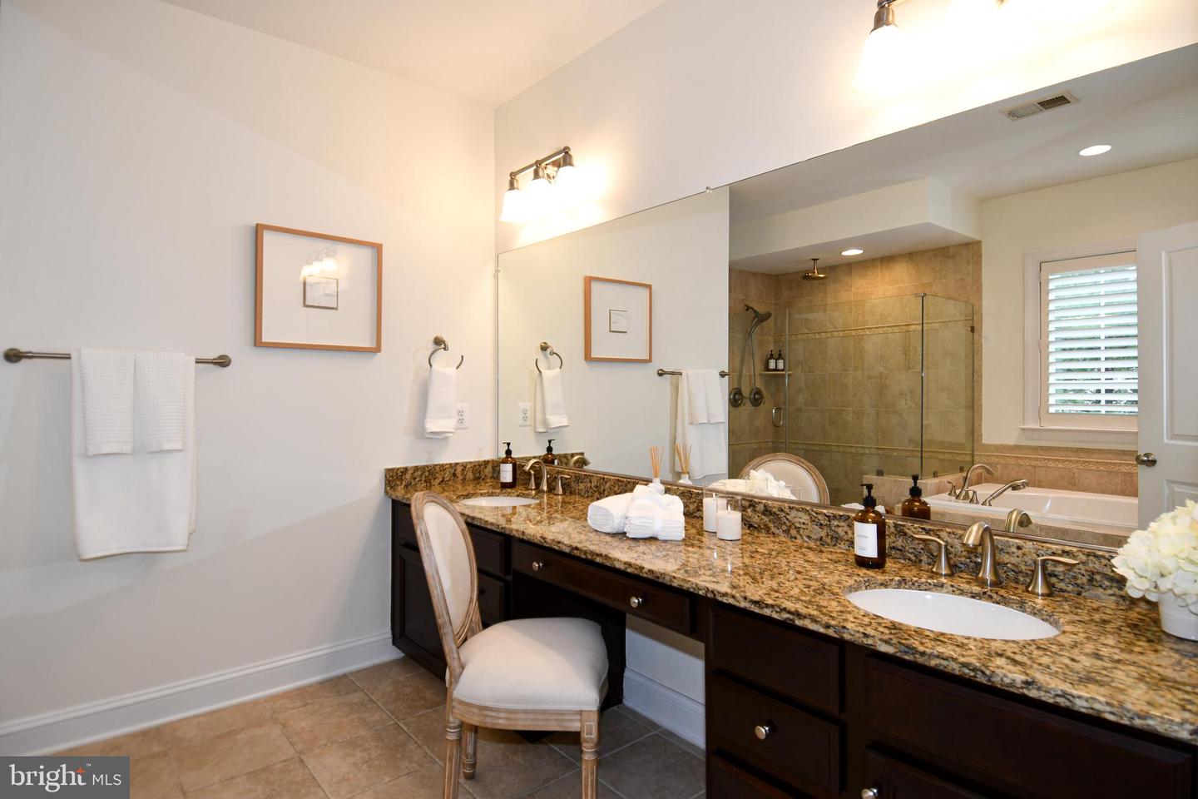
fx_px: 599
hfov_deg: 90.0
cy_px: 400
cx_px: 599
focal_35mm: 18
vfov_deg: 67.4
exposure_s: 1/60
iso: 250
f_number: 4
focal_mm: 12
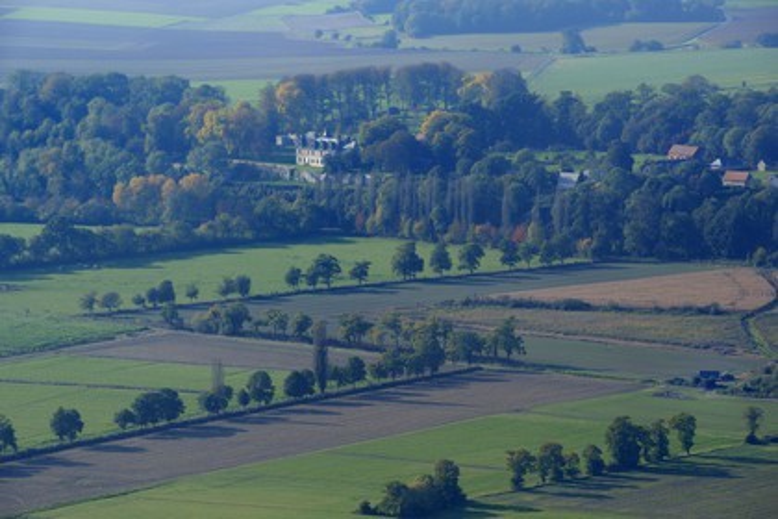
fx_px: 4322
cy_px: 260
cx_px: 389
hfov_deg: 10.3
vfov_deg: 6.9
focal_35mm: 200
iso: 400
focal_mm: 200
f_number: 9
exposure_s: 1/800
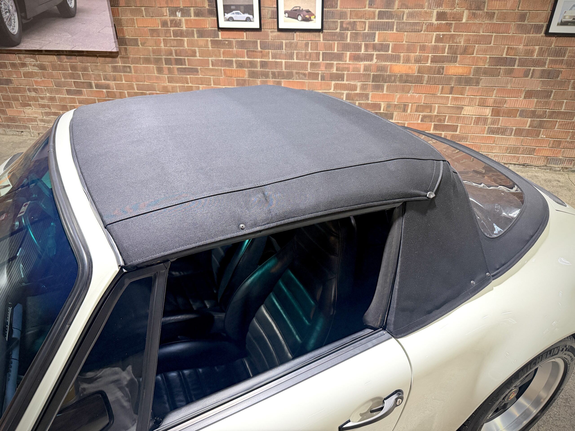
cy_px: 216
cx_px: 288
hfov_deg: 71.6
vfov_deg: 56.8
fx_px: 399
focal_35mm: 24
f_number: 1.78
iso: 640
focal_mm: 6.76
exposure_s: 1/50
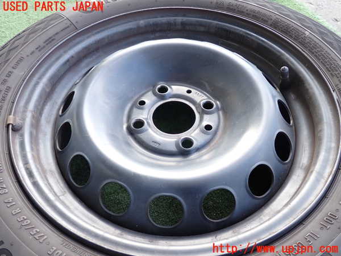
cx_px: 170
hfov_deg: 60.0
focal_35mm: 30
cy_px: 128
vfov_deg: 46.8
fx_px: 296
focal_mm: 5.4
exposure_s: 1/125
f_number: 2.3
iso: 160
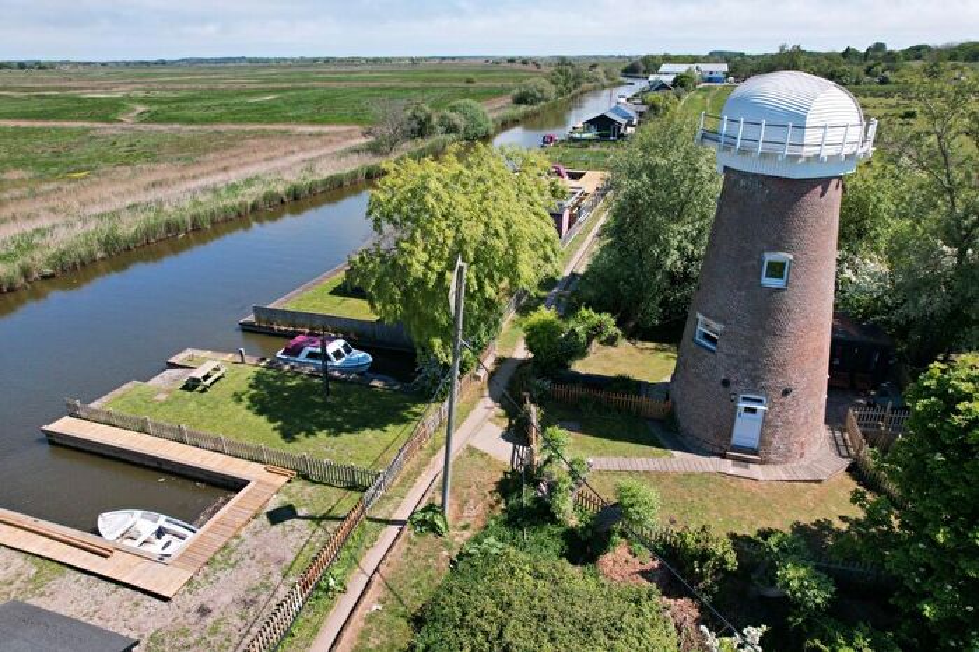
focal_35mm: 22
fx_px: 598
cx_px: 490
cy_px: 326
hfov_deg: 78.6
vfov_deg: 57.2
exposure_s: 1/100
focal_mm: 8.38
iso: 120
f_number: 2.8
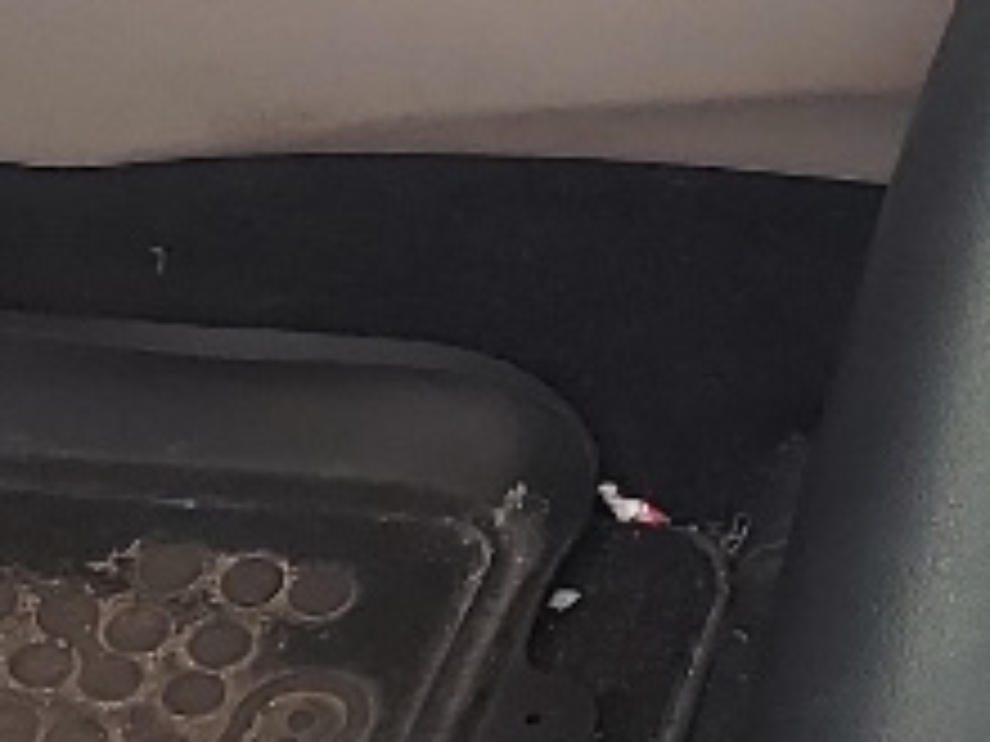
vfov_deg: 7.6
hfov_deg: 10.3
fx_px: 5405
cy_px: -571
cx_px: 1242
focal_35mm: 189
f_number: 1.5
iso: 71
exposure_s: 1/120
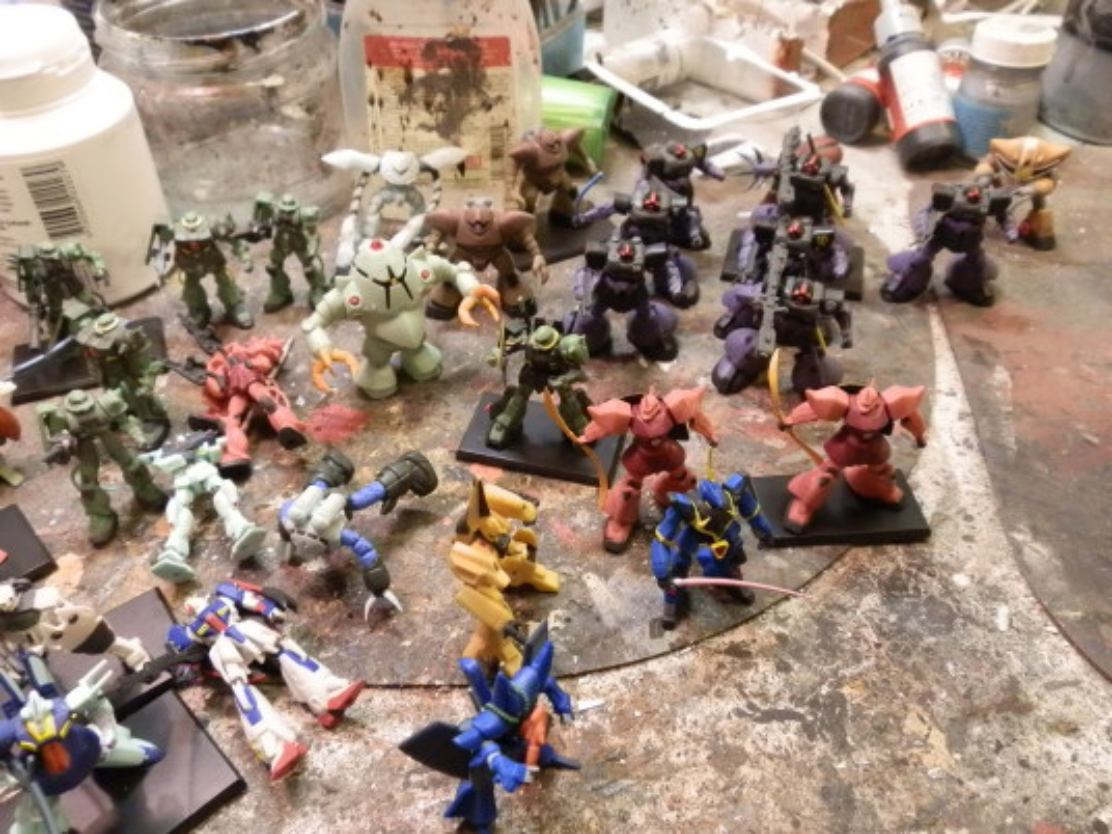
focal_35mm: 28
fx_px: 899
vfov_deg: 49.7
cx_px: 556
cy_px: 417
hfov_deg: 63.4
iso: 400
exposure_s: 1/40
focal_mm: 5
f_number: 3.1
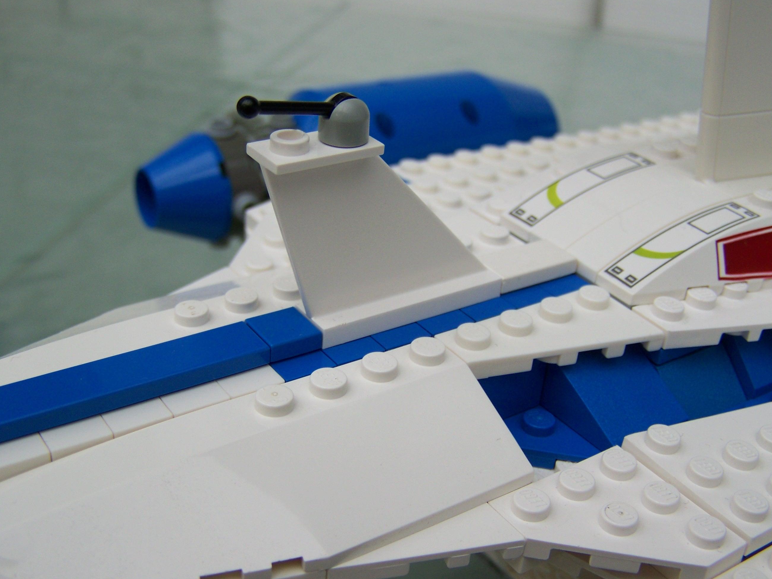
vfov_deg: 32.2
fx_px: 1004
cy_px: 310
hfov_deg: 42.1
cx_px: 376
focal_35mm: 45
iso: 64
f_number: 2.8
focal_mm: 6.3
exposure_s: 1/320
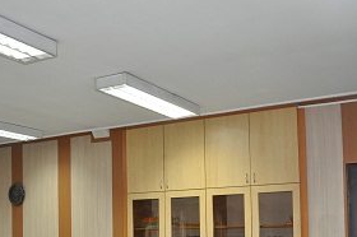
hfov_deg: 40.3
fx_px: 485
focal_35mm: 49
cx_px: 156
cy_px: 208
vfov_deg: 26.6
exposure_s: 1/60
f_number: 3.5
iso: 800
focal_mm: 18
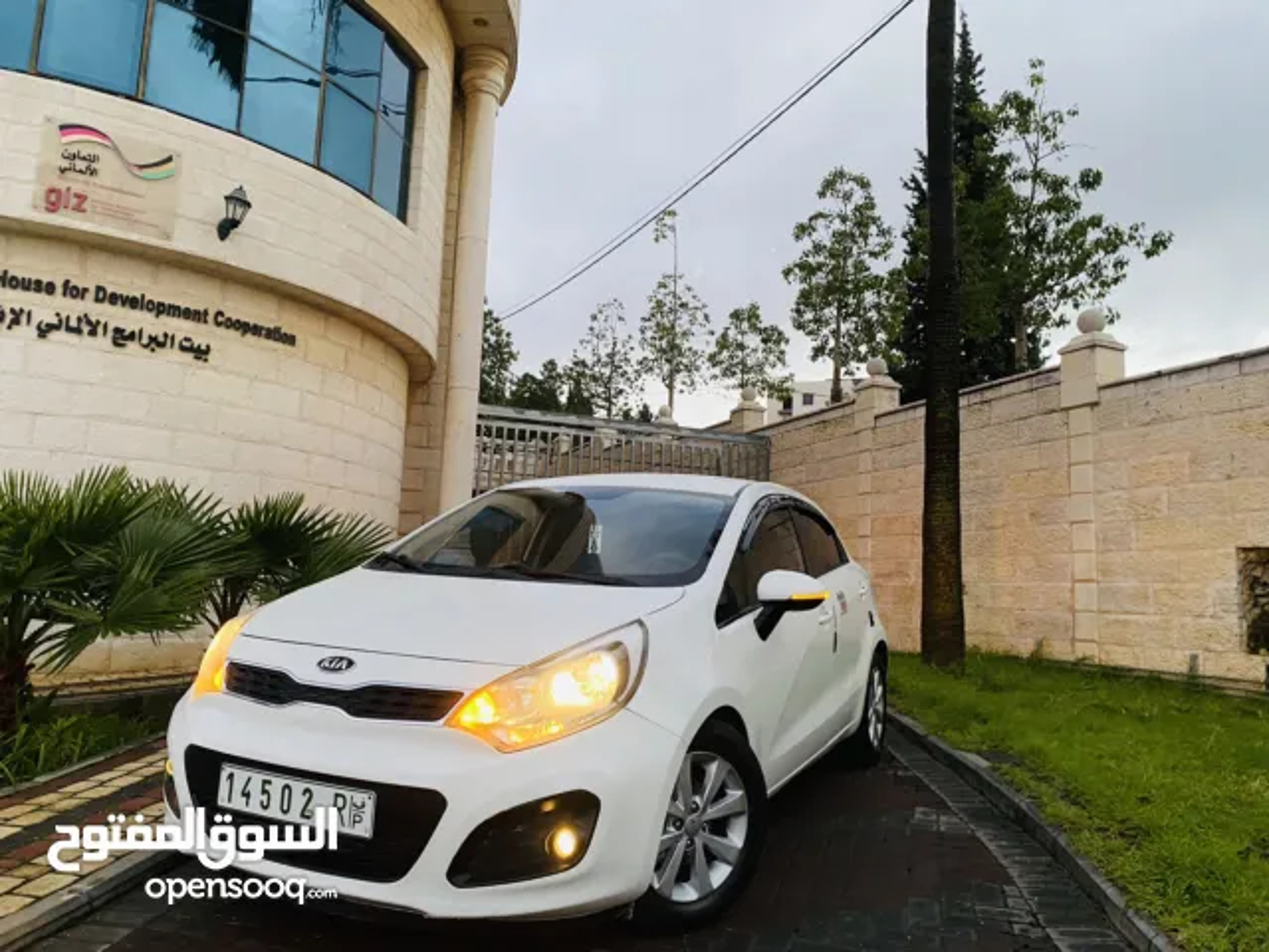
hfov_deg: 67.3
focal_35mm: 26
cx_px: 634
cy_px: 476
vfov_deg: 53.1
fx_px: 953
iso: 125
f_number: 1.8
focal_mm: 4.25
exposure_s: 1/66
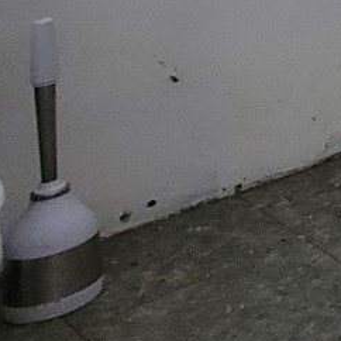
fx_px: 1014
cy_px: -341
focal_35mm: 91
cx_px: 1191
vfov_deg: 15.3
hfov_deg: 9.6
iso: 320
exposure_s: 1/30
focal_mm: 2.2
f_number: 2.2
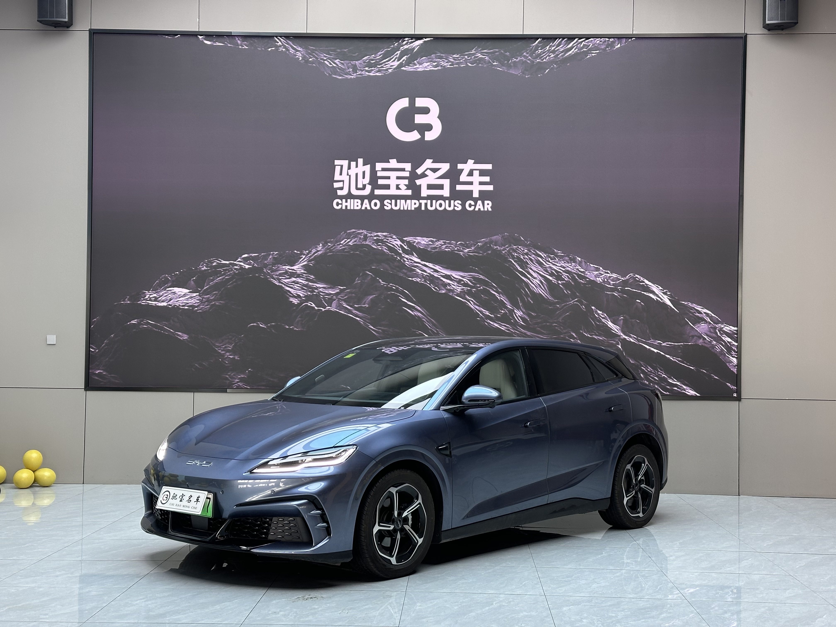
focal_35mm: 48
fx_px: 1159
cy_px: 314
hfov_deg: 39.7
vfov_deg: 30.3
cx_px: 418
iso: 64
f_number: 1.78
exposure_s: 1/50
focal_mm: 6.86
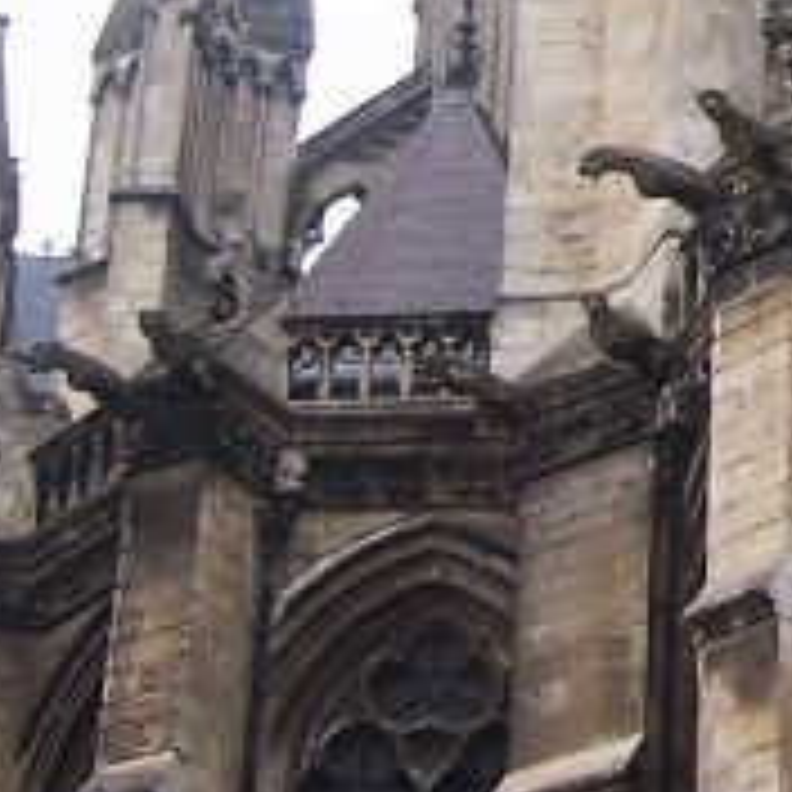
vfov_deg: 11.2
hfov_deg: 11.1
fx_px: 3960
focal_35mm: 153
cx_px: 1116
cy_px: -112
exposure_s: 1/125
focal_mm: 6.3
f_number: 2.8
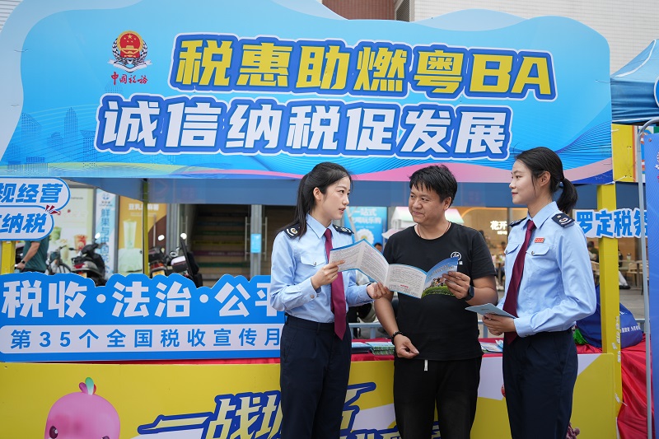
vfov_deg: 42.3
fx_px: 567
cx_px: 330
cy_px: 220
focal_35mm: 31
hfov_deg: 60.3
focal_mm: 31
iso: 160
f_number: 2.8
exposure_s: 1/160
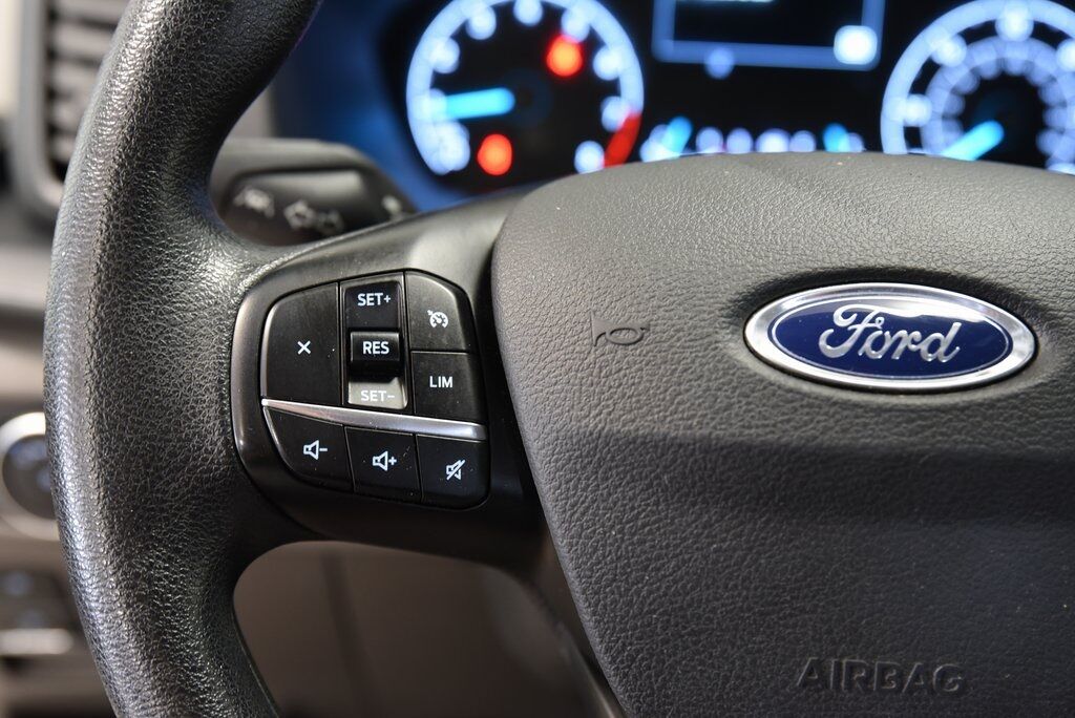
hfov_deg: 39.6
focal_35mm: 50
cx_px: 538
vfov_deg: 27.0
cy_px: 359
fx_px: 1494
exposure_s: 1/20
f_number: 4
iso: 1600
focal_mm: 50
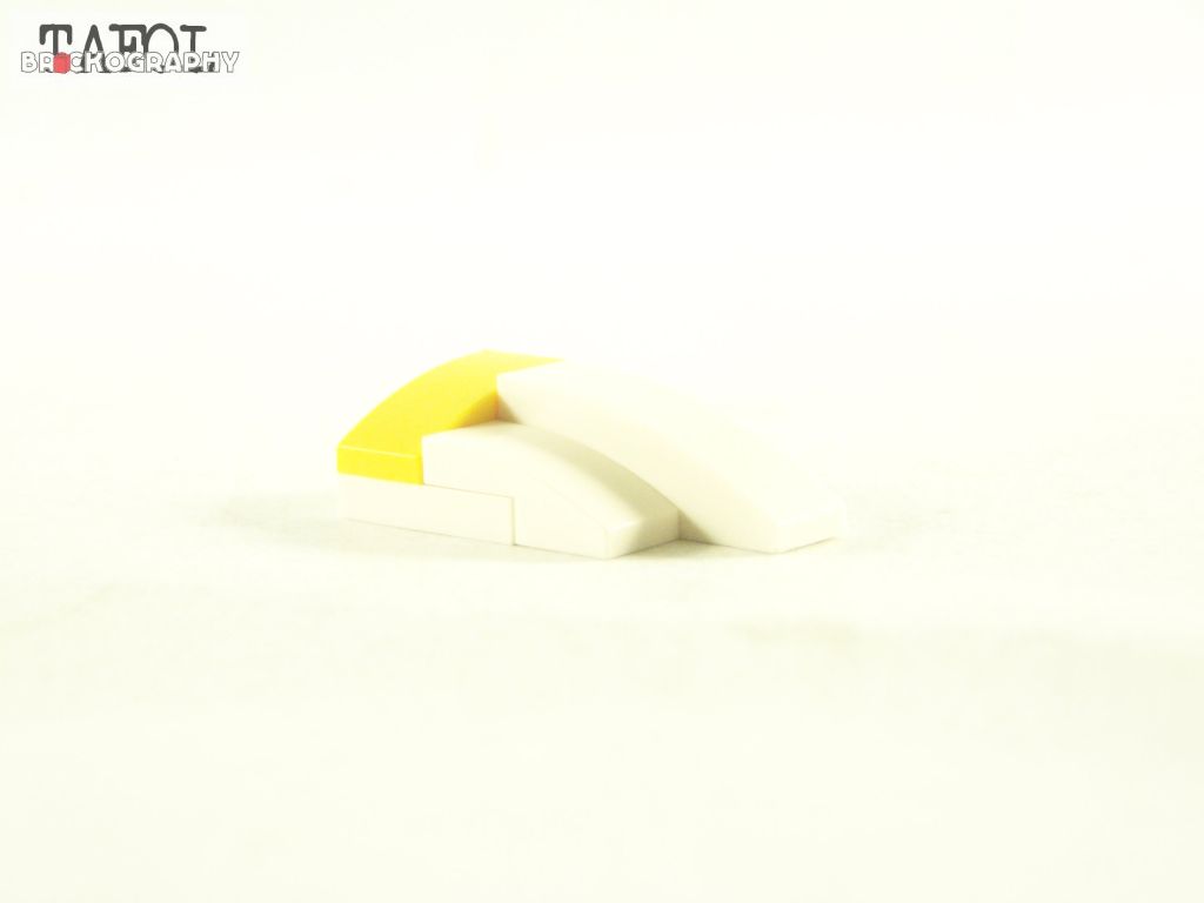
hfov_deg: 18.7
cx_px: 602
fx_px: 3652
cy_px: 452
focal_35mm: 105
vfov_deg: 14.1
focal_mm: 17.5
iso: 400
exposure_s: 1/60
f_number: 3.2
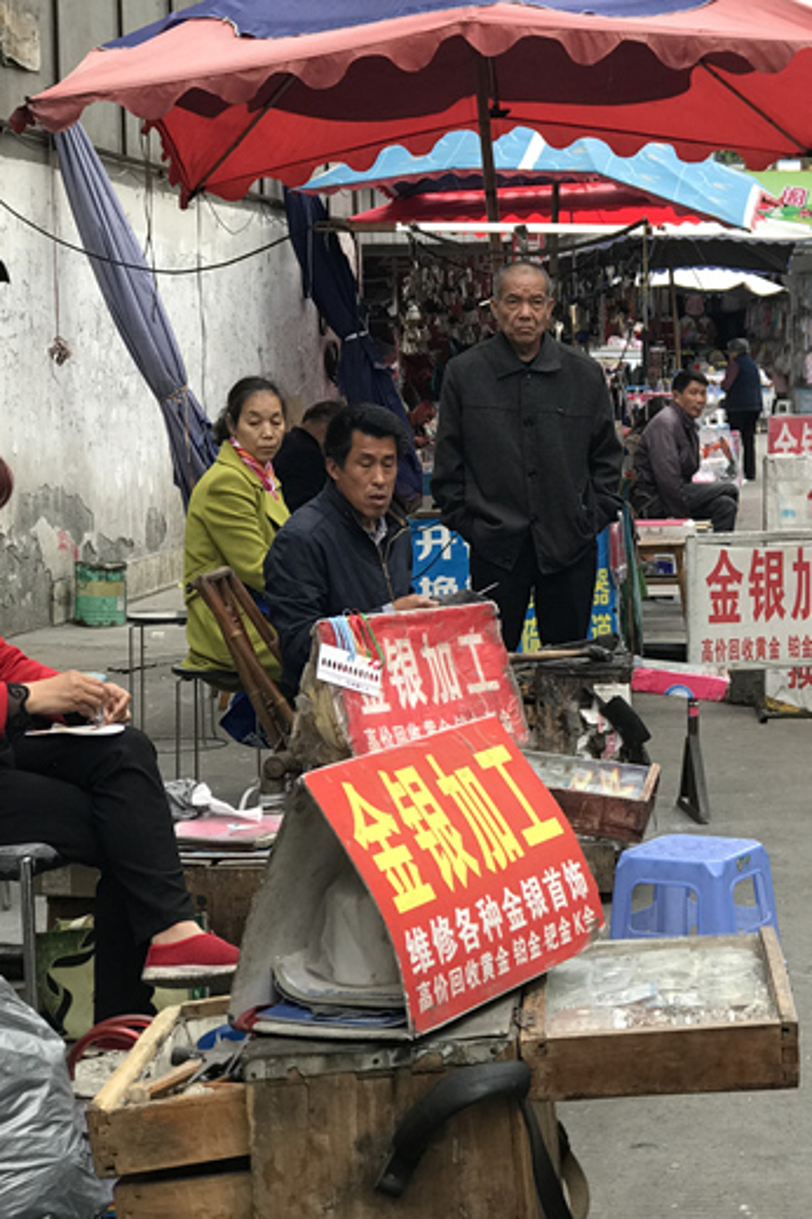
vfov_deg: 25.4
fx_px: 2706
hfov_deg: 16.8
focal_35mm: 80
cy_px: 610
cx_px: 730
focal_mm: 6.6
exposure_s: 1/50
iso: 20
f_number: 2.8
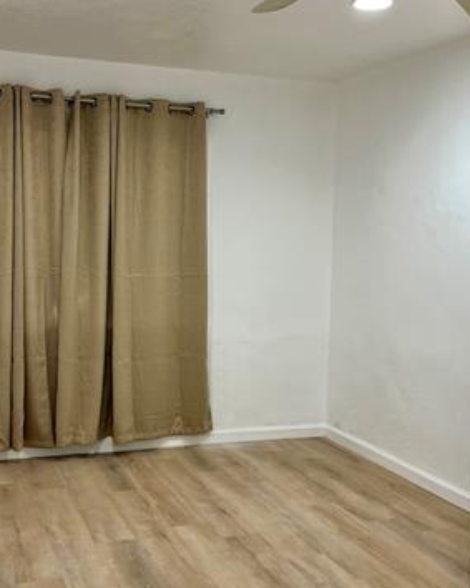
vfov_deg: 42.9
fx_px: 748
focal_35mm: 43
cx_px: 199
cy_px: 299
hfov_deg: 34.8
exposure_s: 1/60
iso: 80
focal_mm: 5.7
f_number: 1.5
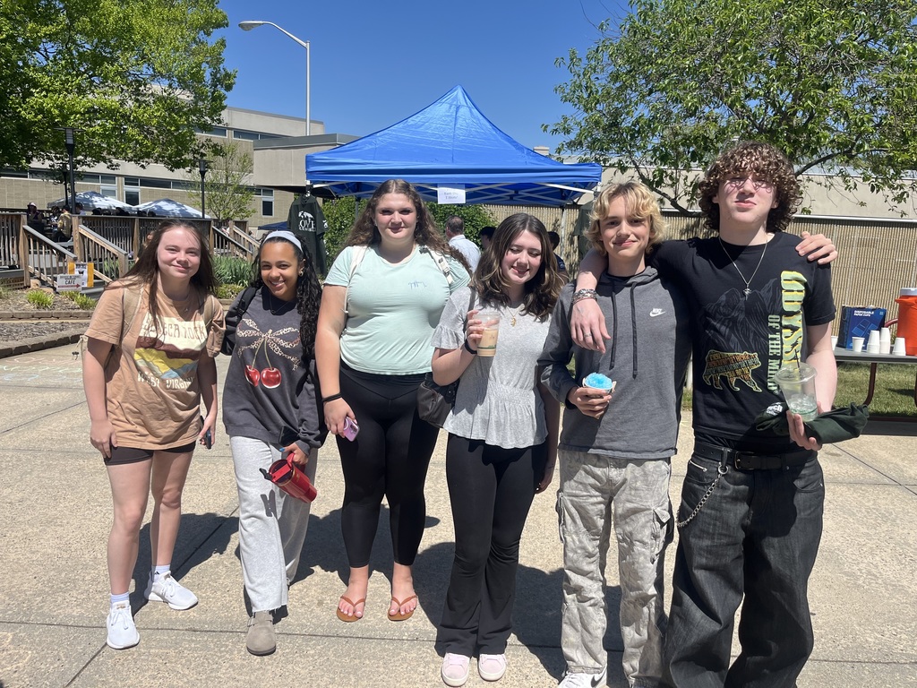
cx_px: 458
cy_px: 344
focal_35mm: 26
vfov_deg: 53.1
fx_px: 689
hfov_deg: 67.3
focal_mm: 5.1
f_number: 1.6
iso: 50
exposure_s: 1/3521
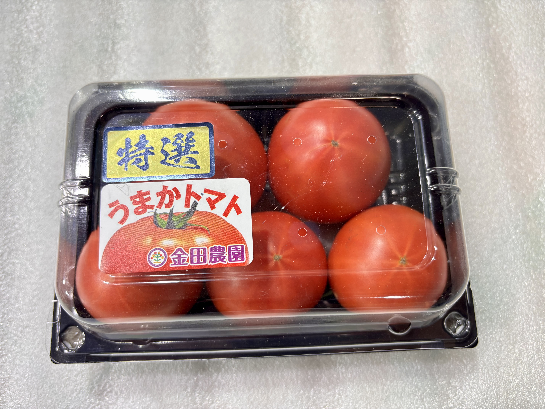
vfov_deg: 53.1
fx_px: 409
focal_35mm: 26
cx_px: 272
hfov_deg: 67.3
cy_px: 204
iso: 125
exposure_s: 1/60
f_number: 1.6
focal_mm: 5.96
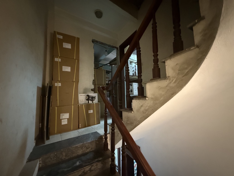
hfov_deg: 102.1
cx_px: 117
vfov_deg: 85.7
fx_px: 95
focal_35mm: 14
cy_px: 88
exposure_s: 1/25
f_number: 2.2
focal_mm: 2.22
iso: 1250
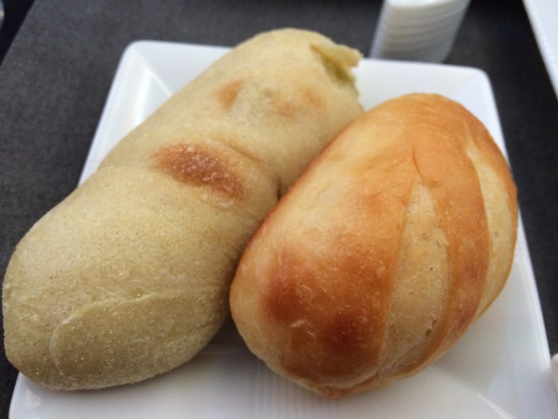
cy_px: 210
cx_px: 279
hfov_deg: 61.7
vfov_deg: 48.2
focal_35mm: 29
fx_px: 467
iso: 250
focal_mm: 4.15
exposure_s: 1/30
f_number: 2.2
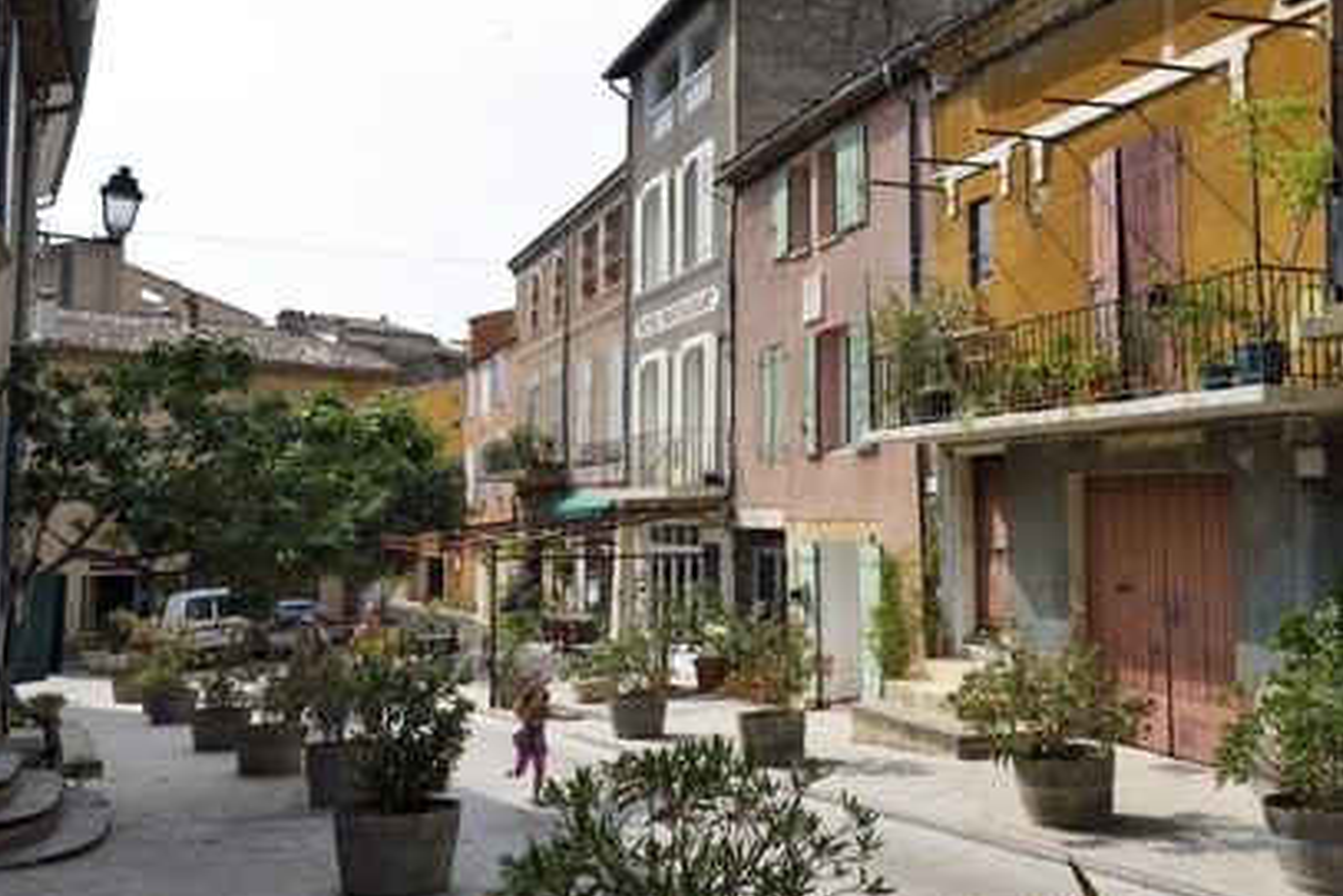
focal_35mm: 30
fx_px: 1120
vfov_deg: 43.6
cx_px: 652
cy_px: 456
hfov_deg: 61.9
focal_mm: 29
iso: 200
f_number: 14
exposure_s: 1/200
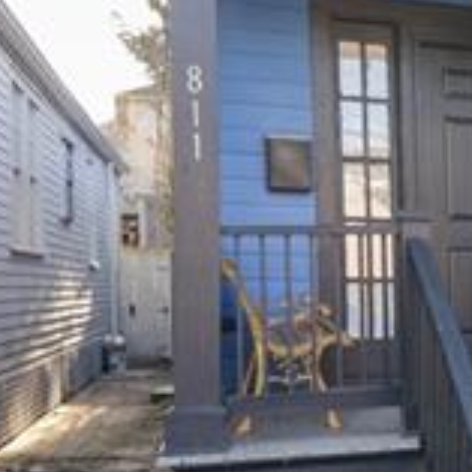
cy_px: 225
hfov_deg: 22.2
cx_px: 679
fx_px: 1018
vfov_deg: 26.1
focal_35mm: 66
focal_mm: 19
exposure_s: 1/125
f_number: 7.1
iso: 400
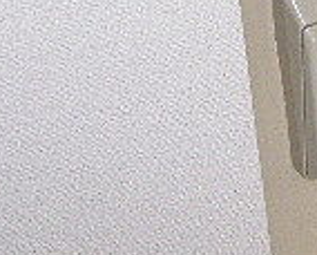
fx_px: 1156
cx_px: 652
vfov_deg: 12.3
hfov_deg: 13.3
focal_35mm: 123
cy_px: -36
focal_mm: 4.9
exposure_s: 1/60
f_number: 2.6
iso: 400
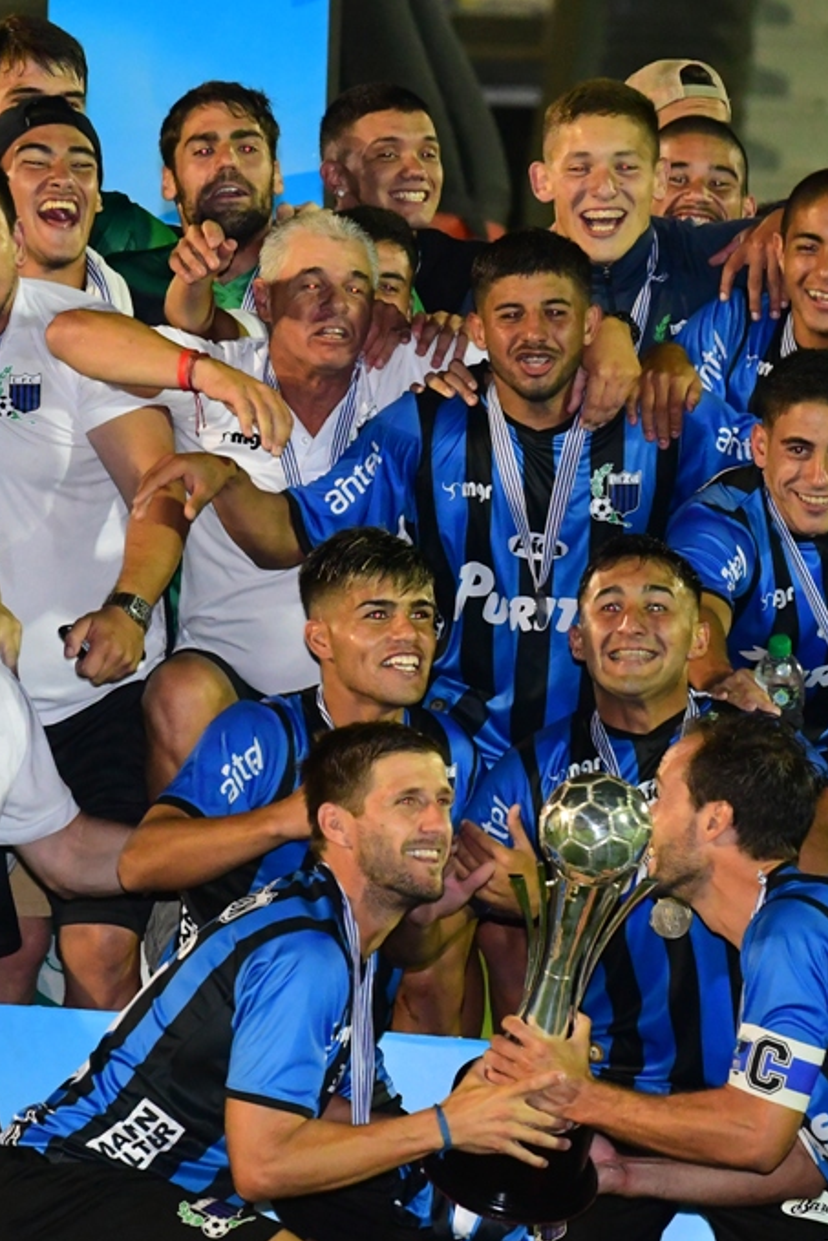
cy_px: 620
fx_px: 13645
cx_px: 514
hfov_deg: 3.5
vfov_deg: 5.2
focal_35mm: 396
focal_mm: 175
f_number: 5.6
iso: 6400
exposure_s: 1/250
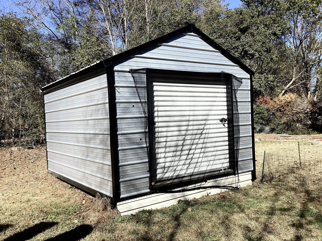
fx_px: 288
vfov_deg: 45.4
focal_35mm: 31
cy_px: 120
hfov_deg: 58.4
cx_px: 161
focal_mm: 3.3
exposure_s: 1/1058
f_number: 2.4
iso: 25
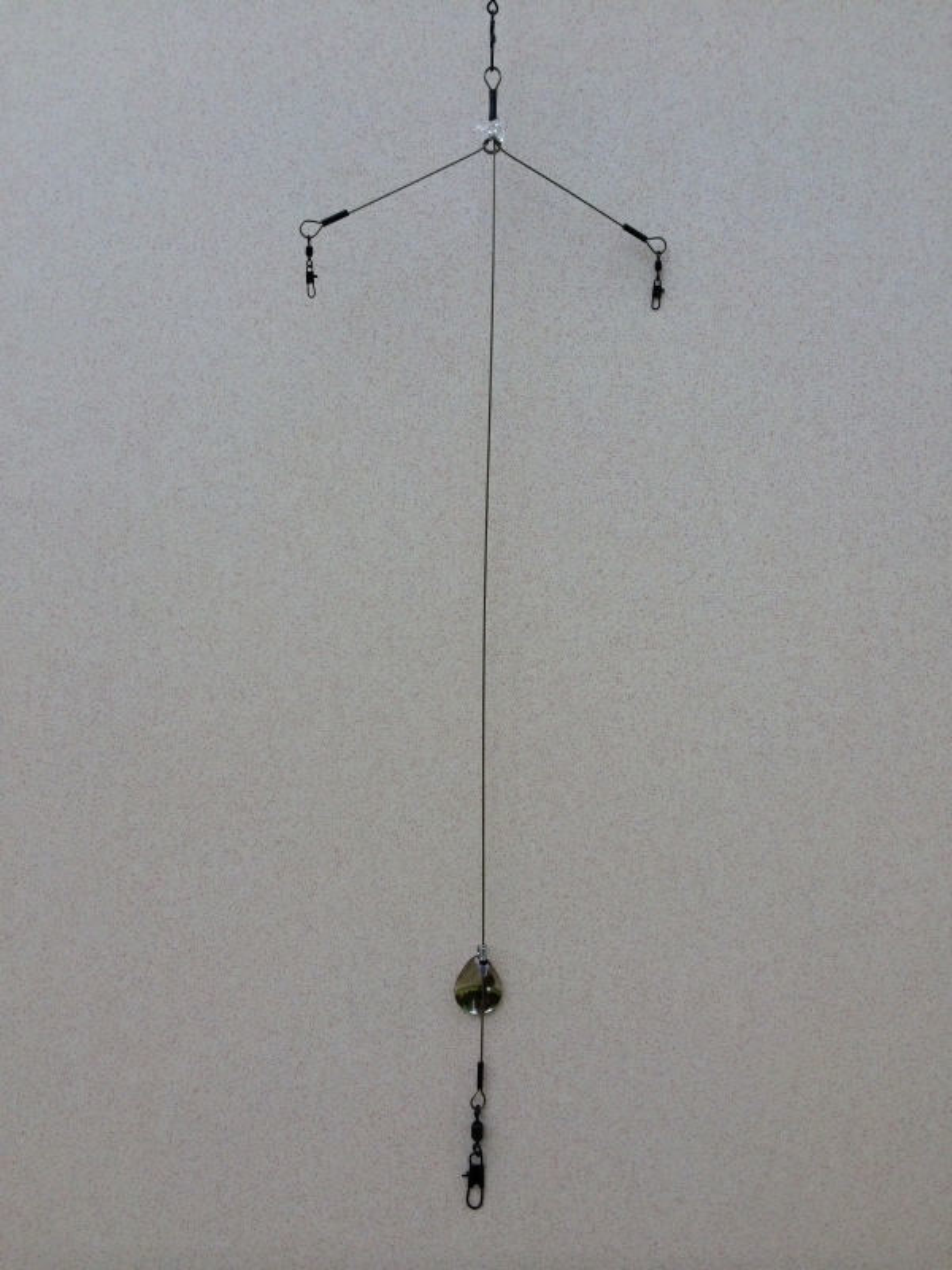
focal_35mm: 30
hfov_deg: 46.8
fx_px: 1100
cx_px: 476
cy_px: 635
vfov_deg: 60.0
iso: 32
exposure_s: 1/345
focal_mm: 4.12
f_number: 2.2
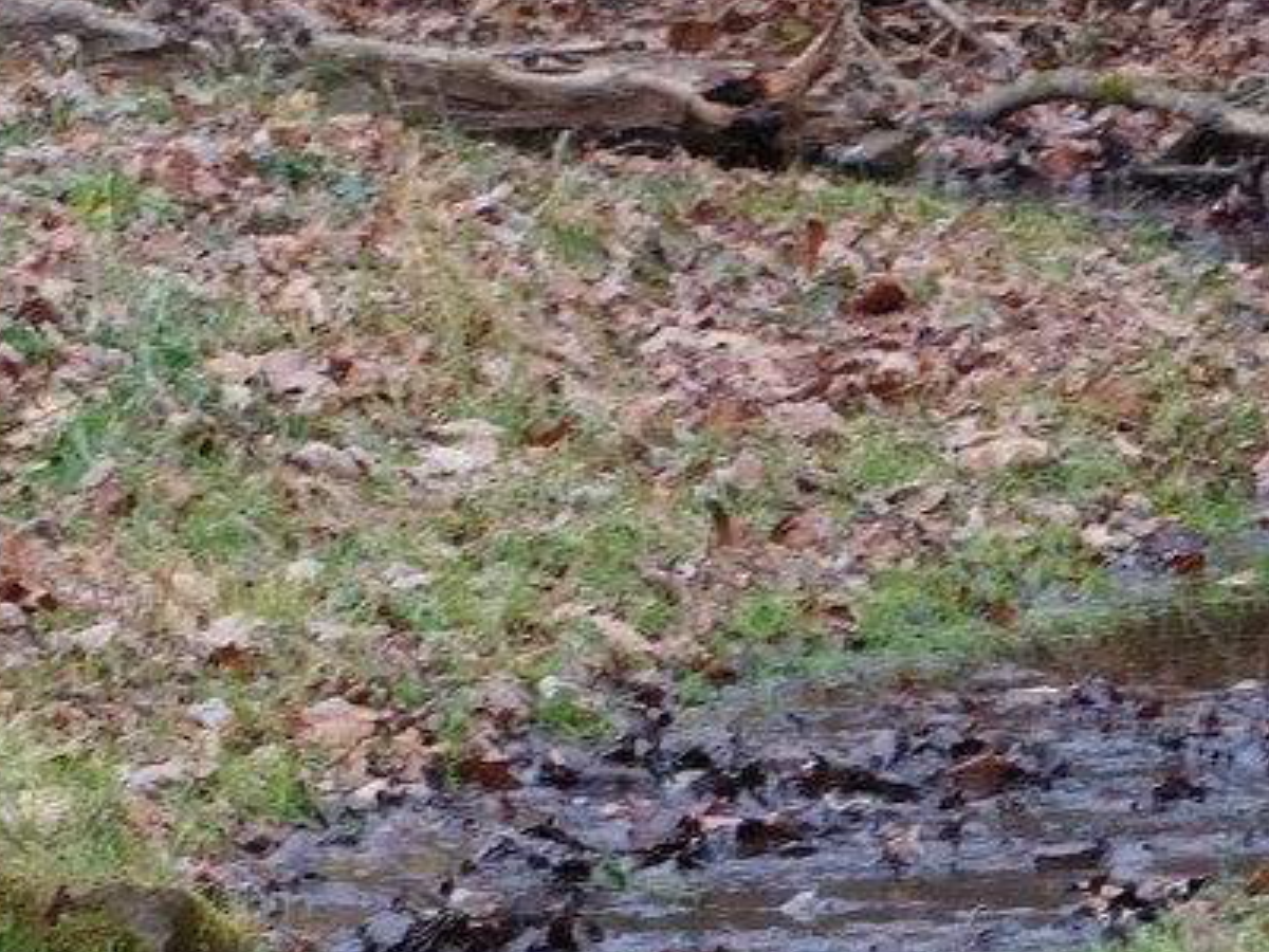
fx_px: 15947
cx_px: 917
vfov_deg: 3.4
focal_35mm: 435
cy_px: -41
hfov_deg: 4.6
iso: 180
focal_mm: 30.1
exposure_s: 1/30
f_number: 5.3
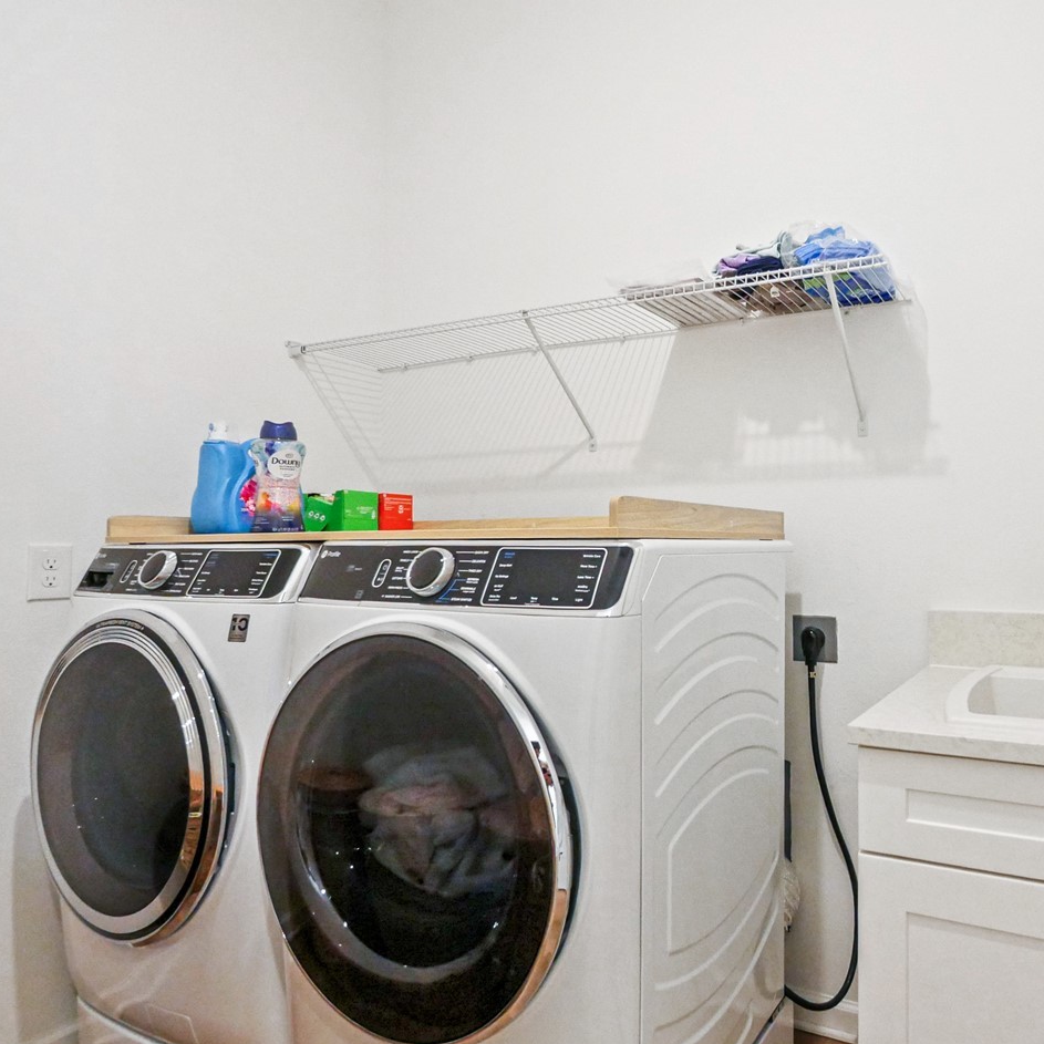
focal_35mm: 21
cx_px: 752
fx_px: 717
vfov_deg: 72.1
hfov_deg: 68.6
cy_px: 496
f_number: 4
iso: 1600
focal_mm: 7
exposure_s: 1/60
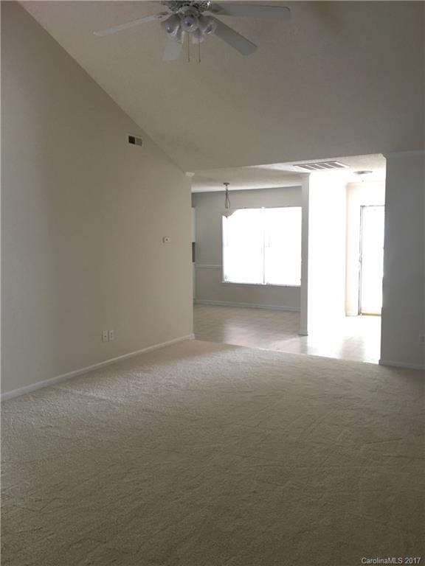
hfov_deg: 48.2
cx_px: 212
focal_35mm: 29
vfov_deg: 61.7
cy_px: 283
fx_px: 475
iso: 40
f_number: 2.2
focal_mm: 4.15
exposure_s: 1/15
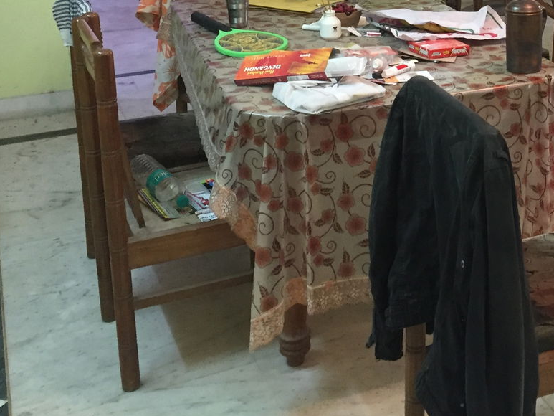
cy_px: -11
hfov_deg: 30.8
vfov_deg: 23.3
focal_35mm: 60
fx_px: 960
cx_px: 490
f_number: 2.2
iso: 200
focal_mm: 4.15
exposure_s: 1/33
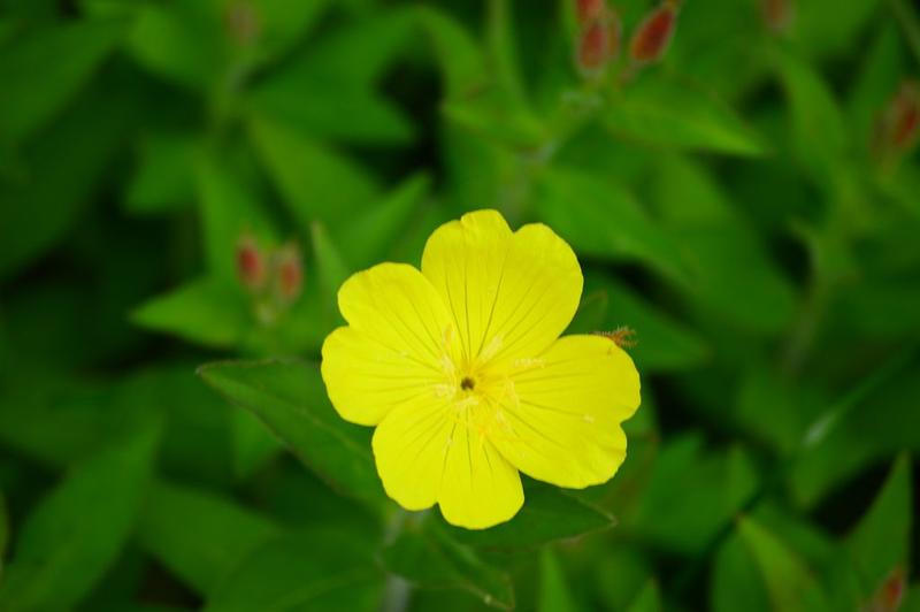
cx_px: 460
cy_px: 306
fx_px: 7660
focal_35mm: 300
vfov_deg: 4.6
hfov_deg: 6.9
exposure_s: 1/80
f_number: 5.6
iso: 100
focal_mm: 200
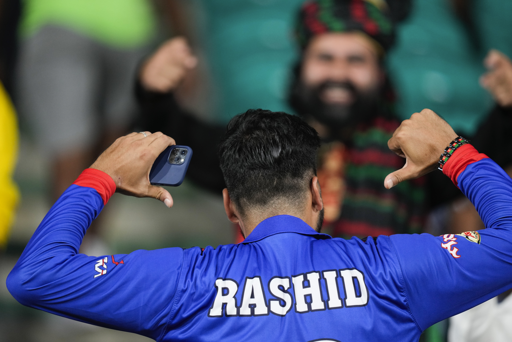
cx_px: 256
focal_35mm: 400
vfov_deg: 3.4
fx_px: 5689
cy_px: 171
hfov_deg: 5.2
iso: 2000
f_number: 2.8
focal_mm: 400
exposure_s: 1/400
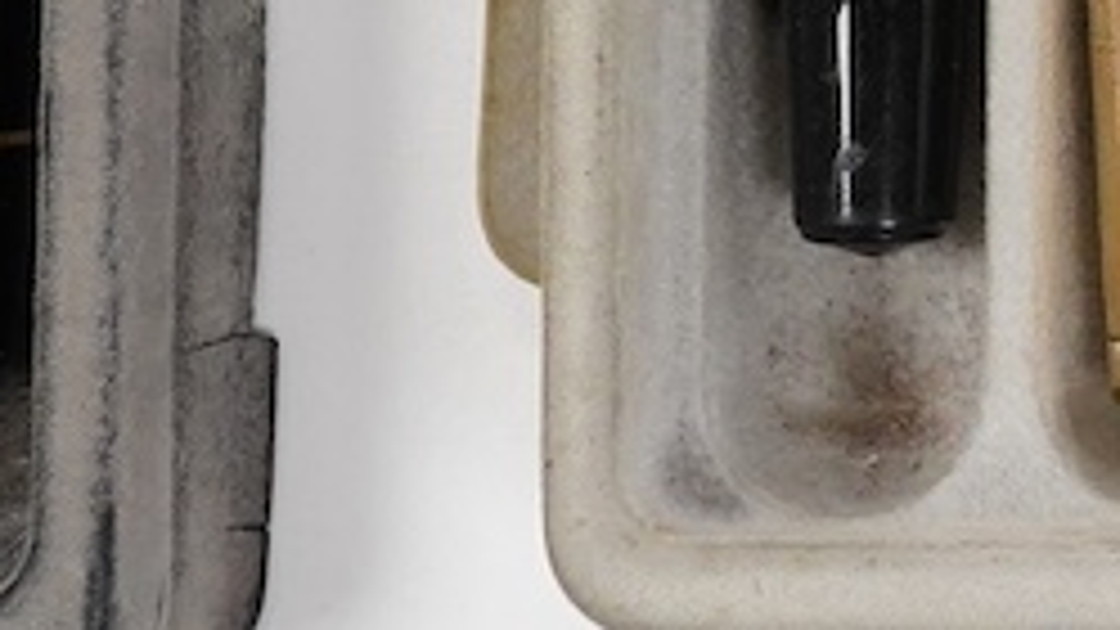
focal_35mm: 213
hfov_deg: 9.4
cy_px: -842
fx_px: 6325
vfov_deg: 5.5
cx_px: 2305
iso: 2500
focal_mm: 30
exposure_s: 1/200
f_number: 10
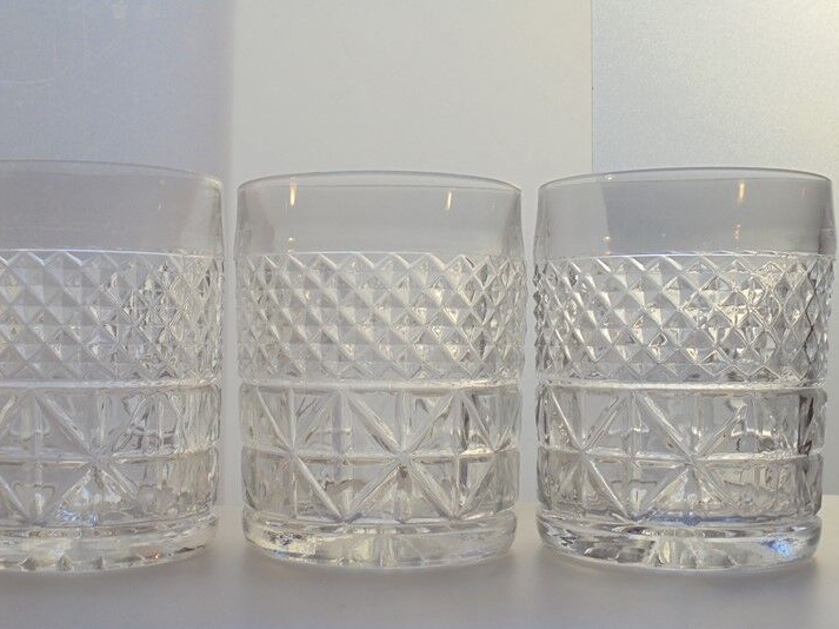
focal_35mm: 48
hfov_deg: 39.6
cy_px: 389
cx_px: 367
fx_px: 1163
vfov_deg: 30.1
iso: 100
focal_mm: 6.9
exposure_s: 1/30
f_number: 4.2
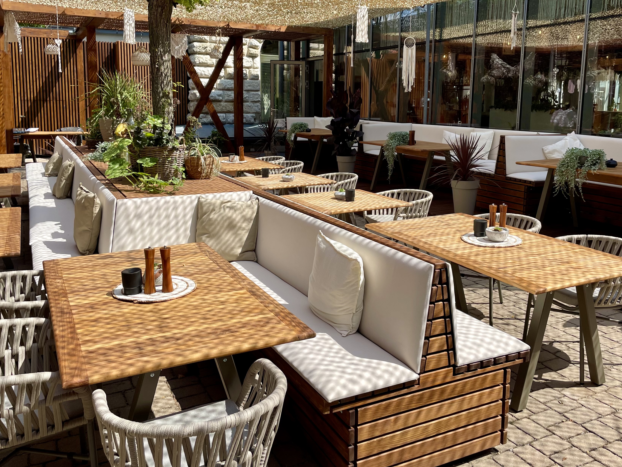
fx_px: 575
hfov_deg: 56.8
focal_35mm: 32
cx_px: 331
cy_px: 185
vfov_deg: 43.9
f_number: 1.6
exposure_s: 1/1618
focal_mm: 4.2
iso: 32
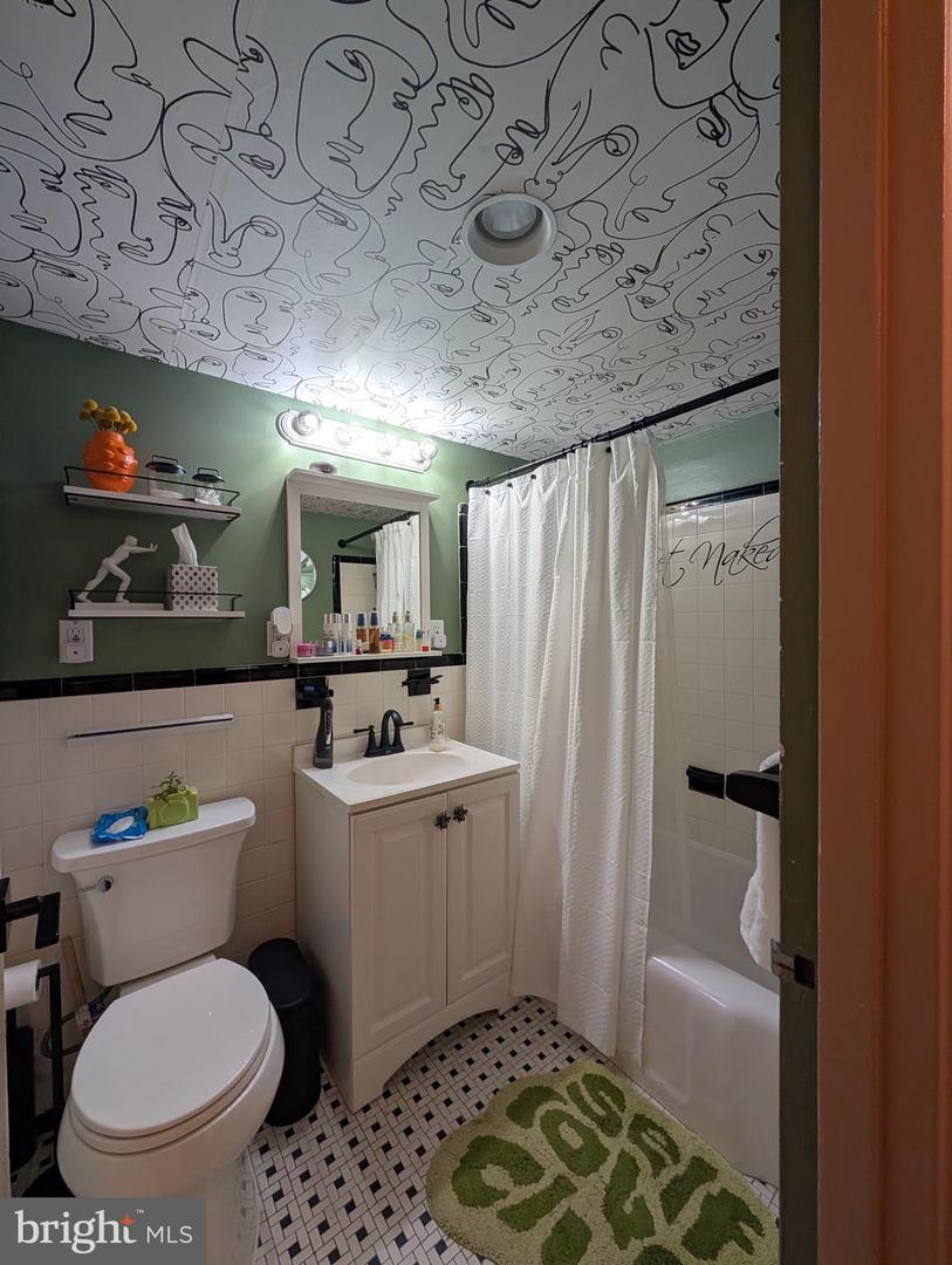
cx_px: 476
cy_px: 632
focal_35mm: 12
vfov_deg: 110.5
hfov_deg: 94.6
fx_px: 439
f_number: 1.7
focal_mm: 2.02
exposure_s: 1/60
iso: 60
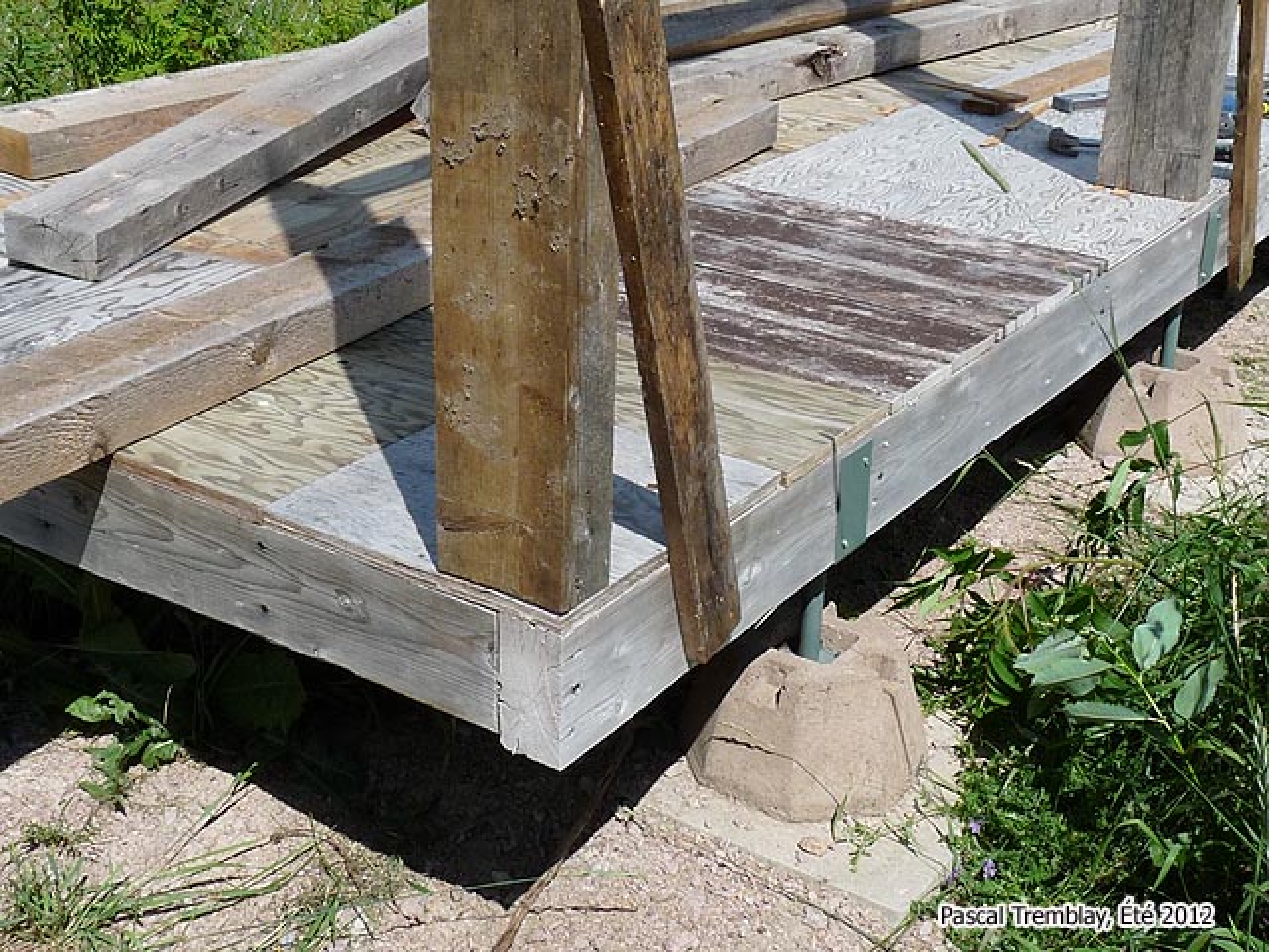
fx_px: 1760
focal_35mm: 48
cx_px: 634
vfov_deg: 30.3
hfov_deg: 39.7
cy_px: 476
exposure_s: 1/400
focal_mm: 4.8
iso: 100
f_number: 6.3
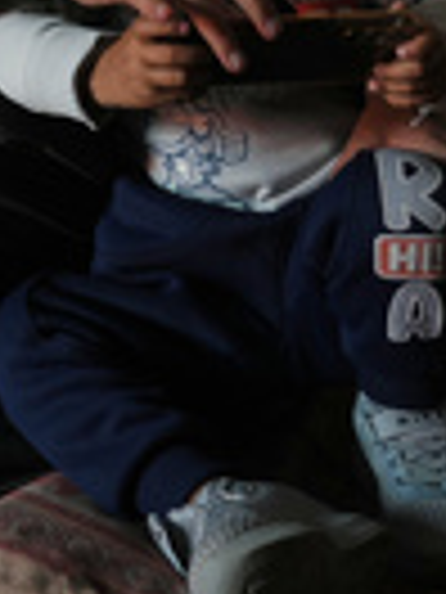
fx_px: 1855
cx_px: -189
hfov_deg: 13.1
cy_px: -52
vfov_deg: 17.6
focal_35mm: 108
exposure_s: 1/100
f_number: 4
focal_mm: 29
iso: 320
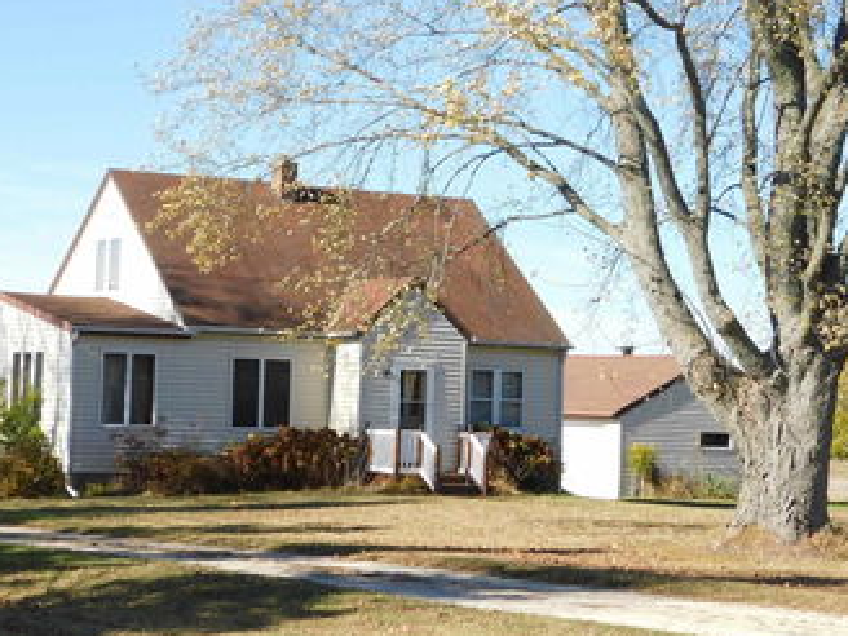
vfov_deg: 16.1
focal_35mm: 92
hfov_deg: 21.3
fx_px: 2254
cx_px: 321
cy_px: 256
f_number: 4
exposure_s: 1/640
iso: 125
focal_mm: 10.4
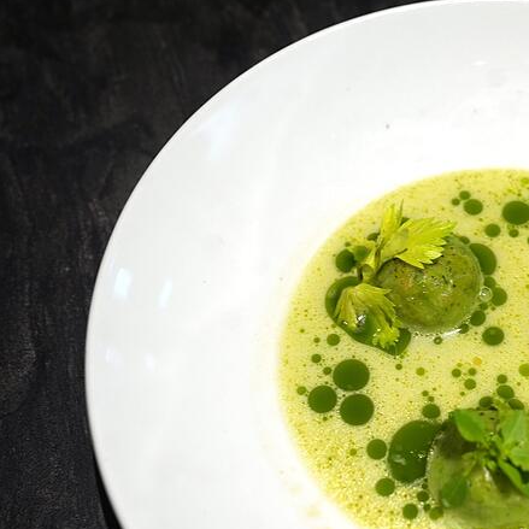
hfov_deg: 30.4
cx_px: 411
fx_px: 951
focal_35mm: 55
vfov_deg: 31.1
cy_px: 293
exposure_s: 1/60
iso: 400
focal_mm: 35
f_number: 4
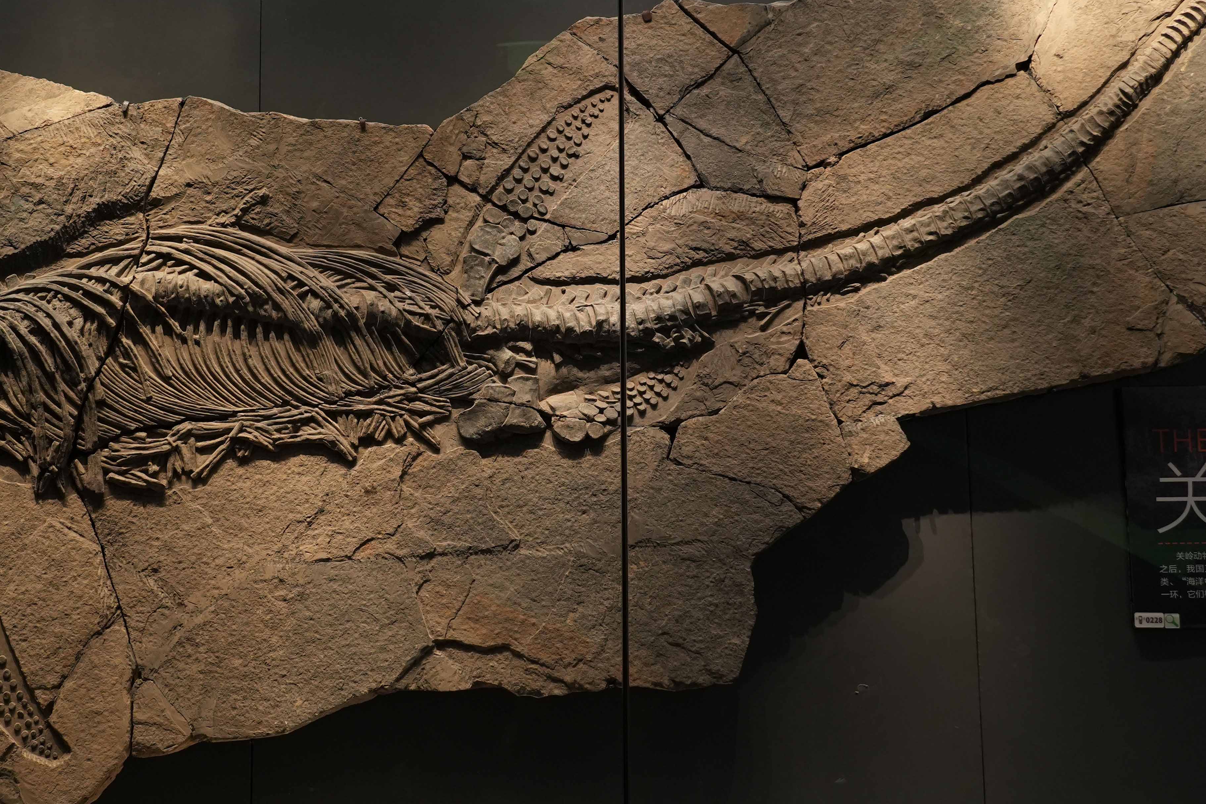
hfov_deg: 36.8
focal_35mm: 54
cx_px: 493
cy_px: 289
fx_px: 1809
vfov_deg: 25.0
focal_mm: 28
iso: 1250
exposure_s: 1/30
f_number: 4
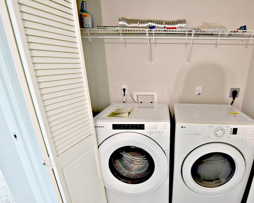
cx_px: 164
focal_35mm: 21
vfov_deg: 64.2
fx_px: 158
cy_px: 132
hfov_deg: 75.8
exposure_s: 1/60
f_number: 2.8
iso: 1250
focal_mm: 14
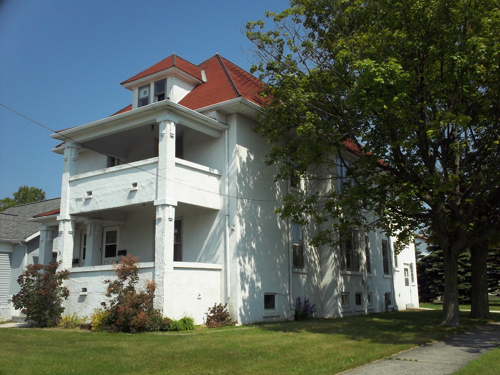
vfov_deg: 37.7
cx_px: 250
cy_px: 188
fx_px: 549
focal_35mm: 38
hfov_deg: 49.0
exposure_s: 1/800
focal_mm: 6.3
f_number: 4.5
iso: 80
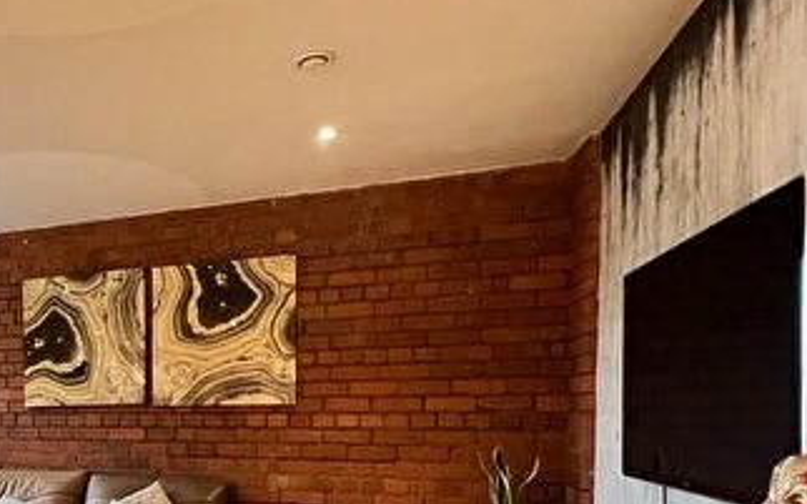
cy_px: 443
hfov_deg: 53.9
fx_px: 660
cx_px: 63
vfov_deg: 39.2
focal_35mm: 30
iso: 640
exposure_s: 1/50
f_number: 1.8
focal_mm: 1.57
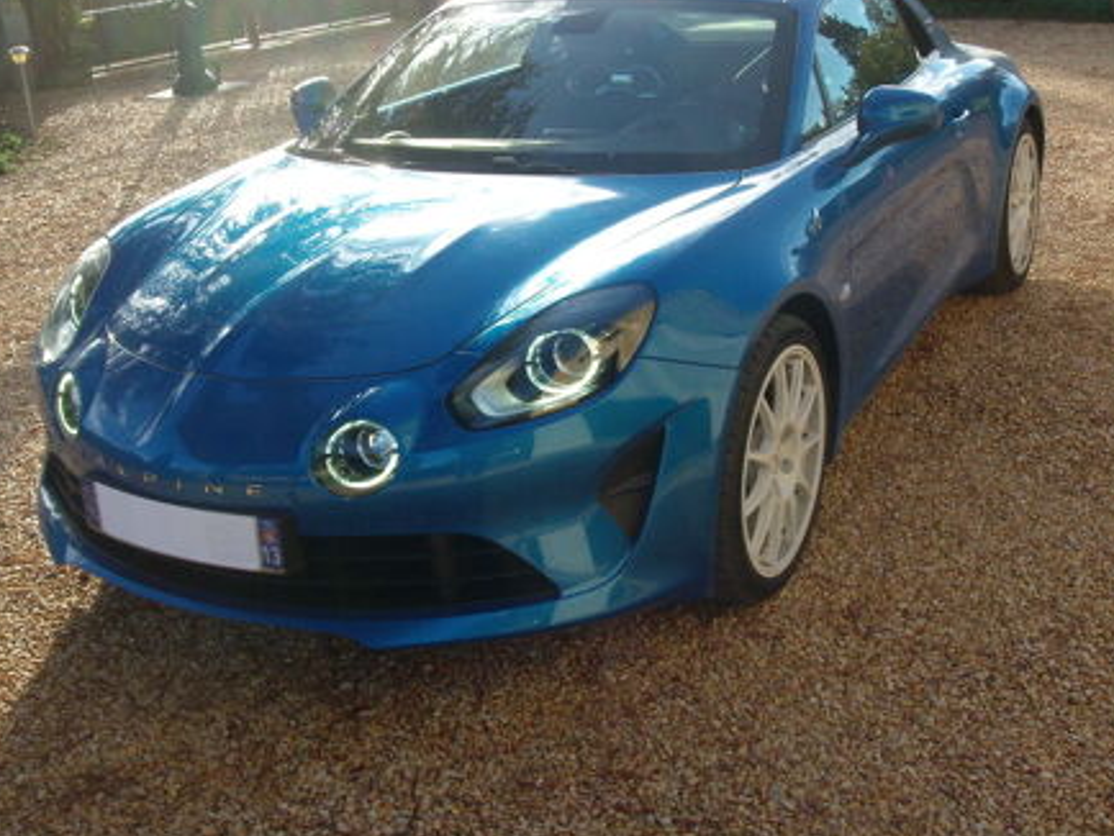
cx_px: 575
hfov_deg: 44.8
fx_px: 1352
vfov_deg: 34.4
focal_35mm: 42
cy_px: 403
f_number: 5.7
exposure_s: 1/93.5
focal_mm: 6.4
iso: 64
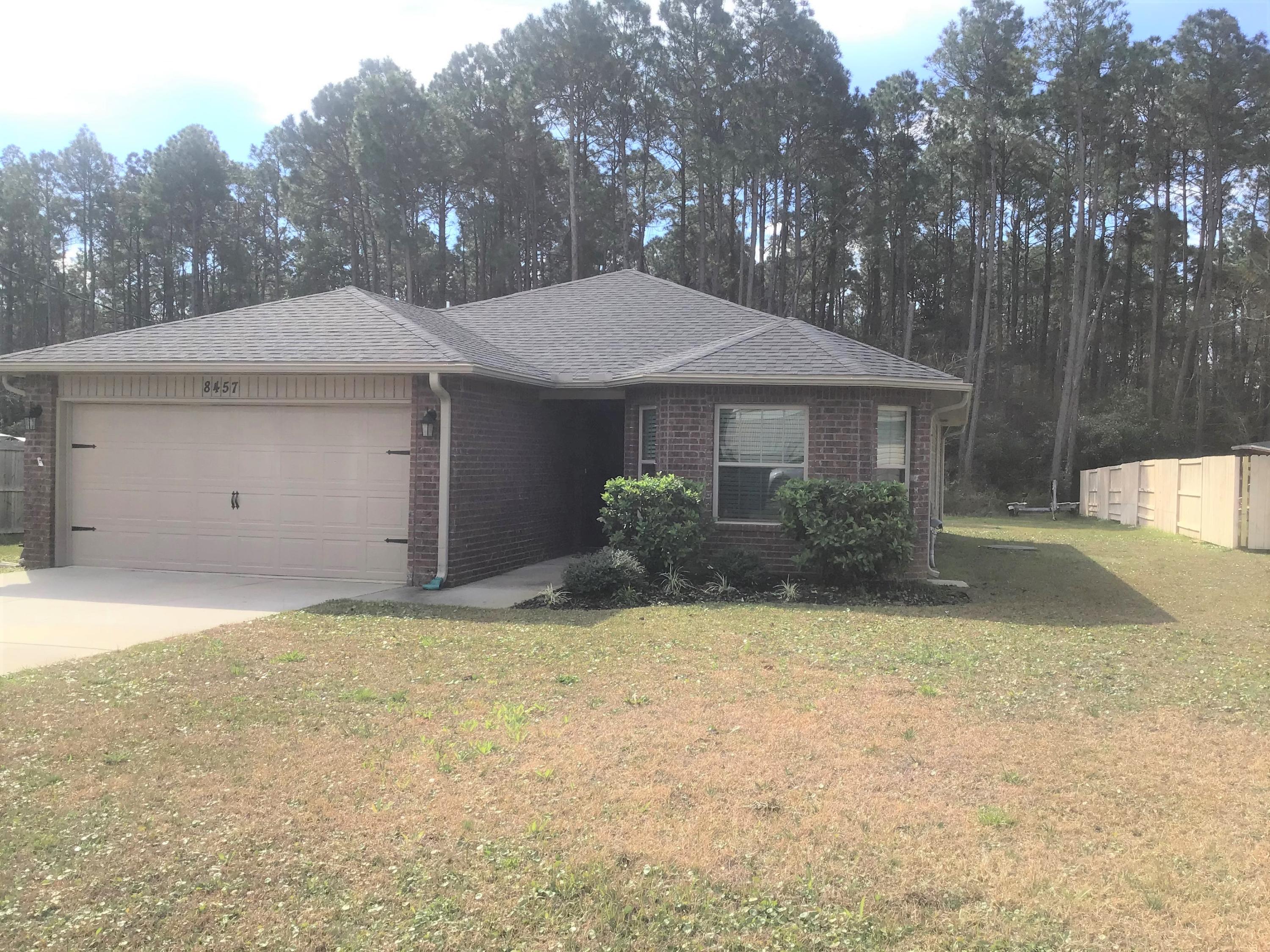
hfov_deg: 58.4
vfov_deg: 45.4
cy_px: 476
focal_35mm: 31
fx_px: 1137
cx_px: 635
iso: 25
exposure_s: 1/679
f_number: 2.4
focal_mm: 3.3
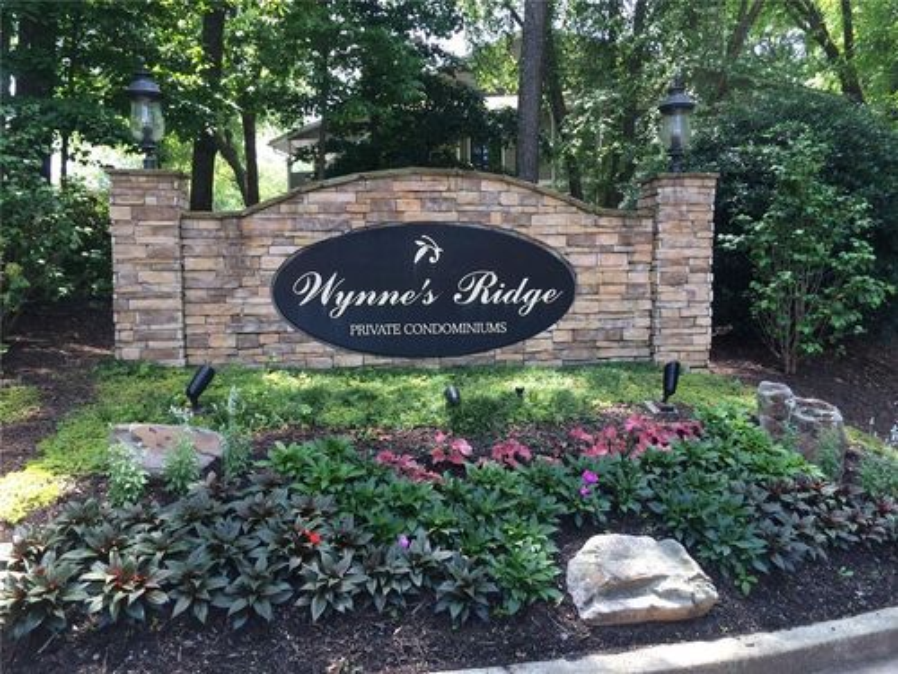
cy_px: 337
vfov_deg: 48.2
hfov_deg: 61.7
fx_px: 752
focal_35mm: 29
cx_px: 449
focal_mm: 4.15
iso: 32
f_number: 2.2
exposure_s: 1/121
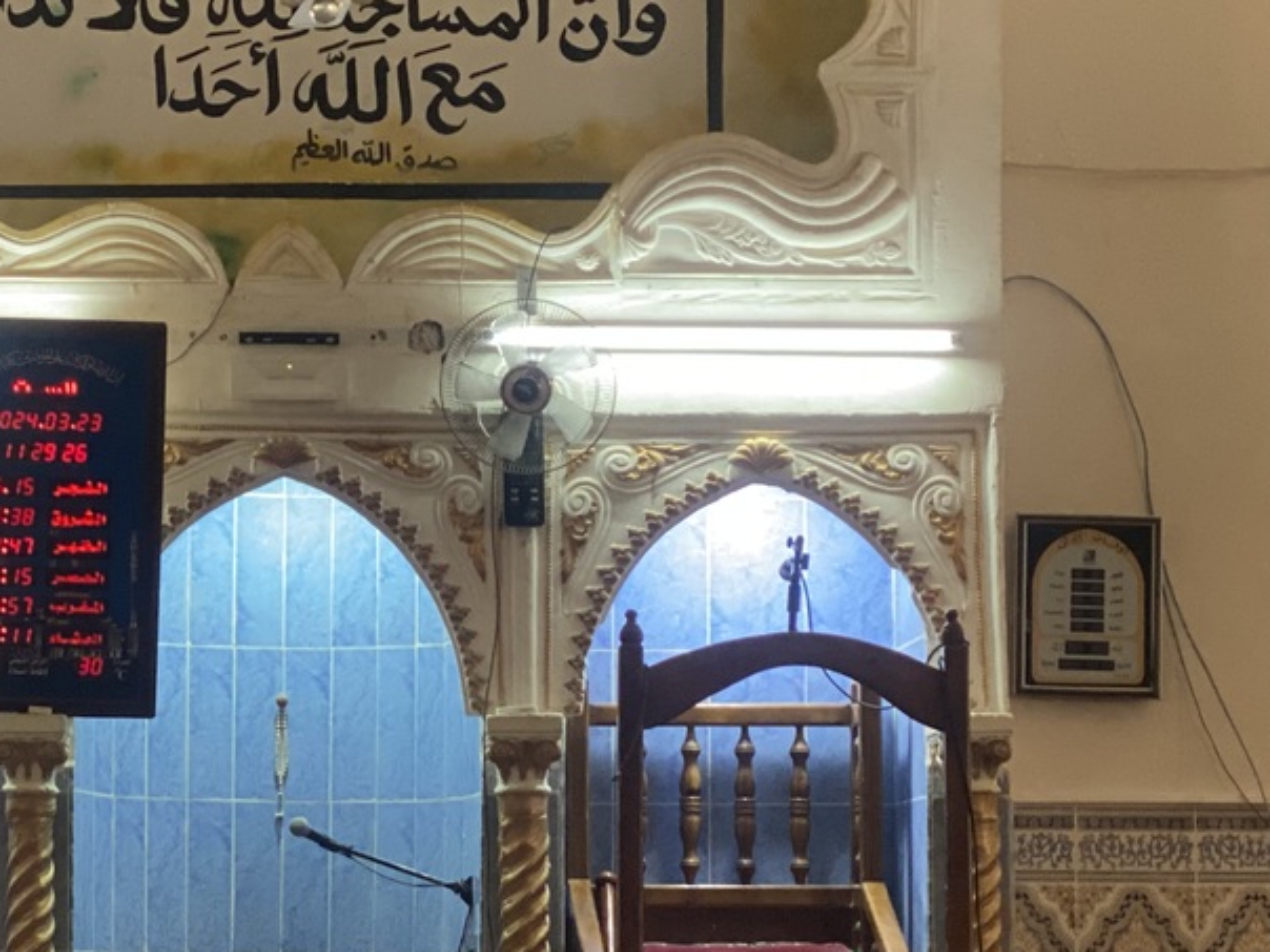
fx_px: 4549
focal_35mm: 124
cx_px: 275
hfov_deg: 15.8
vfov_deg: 11.9
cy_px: 681
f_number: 2
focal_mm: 6
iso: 250
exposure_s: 1/93
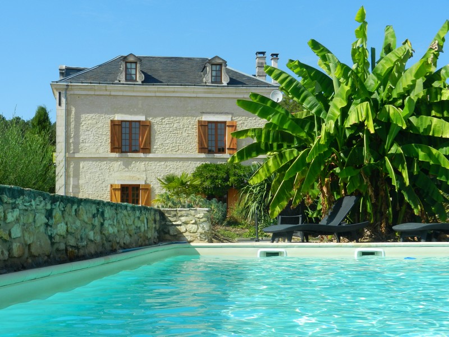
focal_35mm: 53
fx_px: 687
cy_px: 168
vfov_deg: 27.5
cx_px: 224
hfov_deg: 36.2
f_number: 4.4
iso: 160
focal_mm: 9.4
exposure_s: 1/800
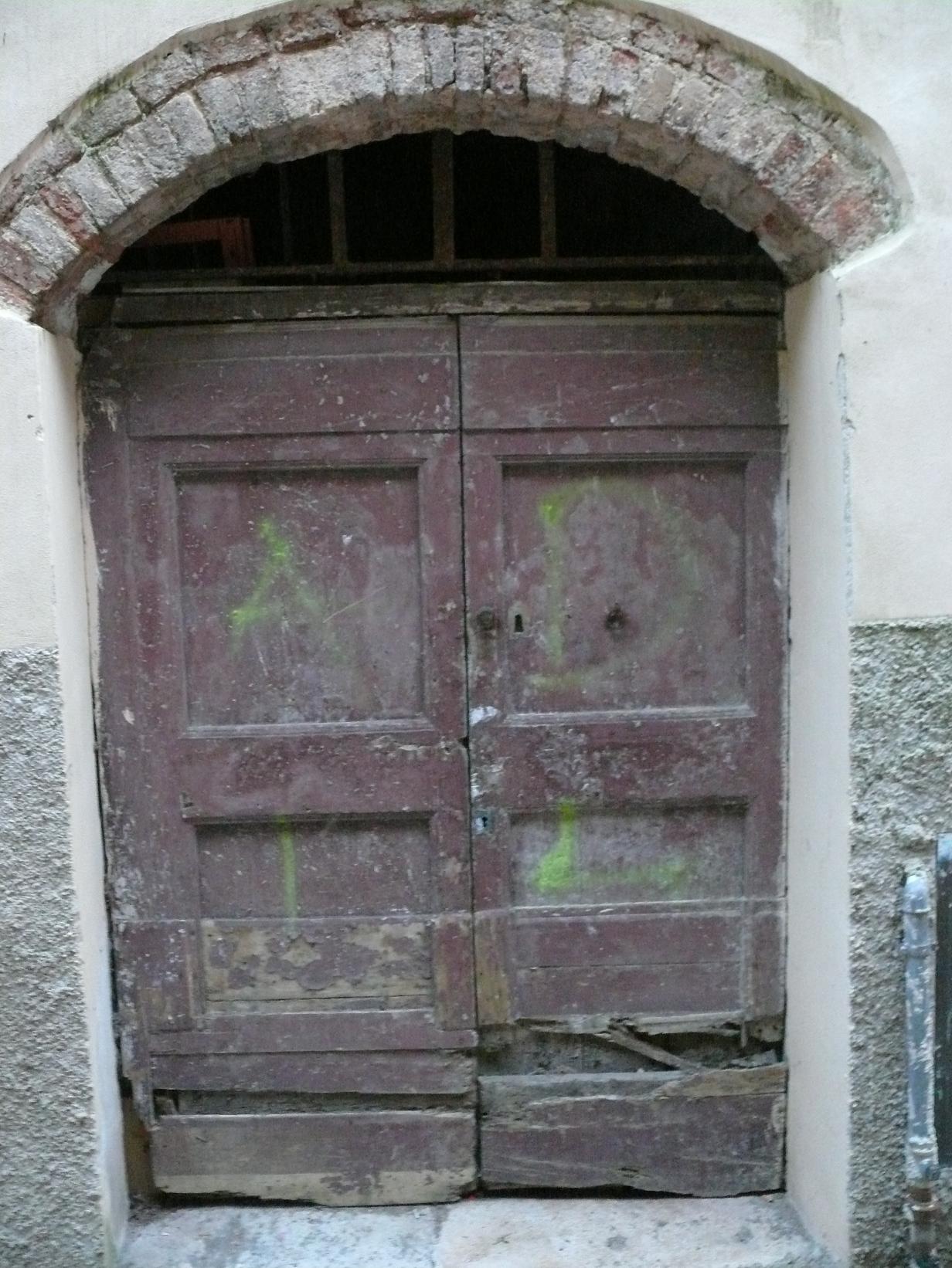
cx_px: 476
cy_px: 634
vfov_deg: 52.6
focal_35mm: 35
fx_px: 1283
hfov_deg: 40.7
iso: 800
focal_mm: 7.4
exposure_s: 1/13
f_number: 2.8
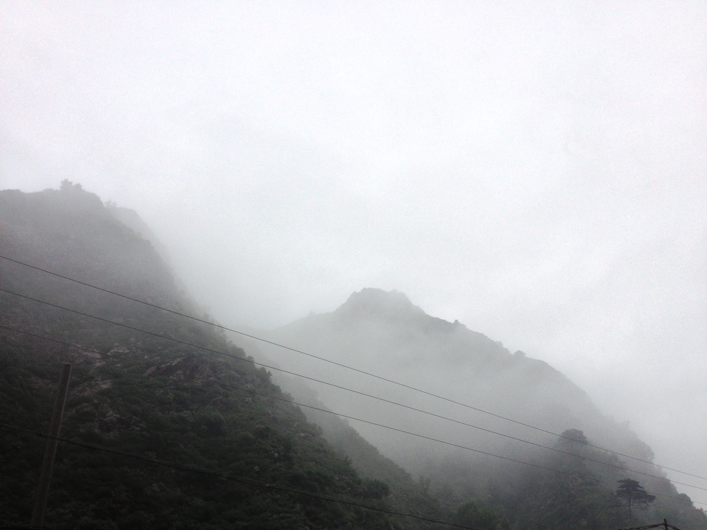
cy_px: 265
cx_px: 354
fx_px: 715
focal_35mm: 35
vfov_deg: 40.7
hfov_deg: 52.6
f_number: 2.4
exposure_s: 1/165
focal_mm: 4.28
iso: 50
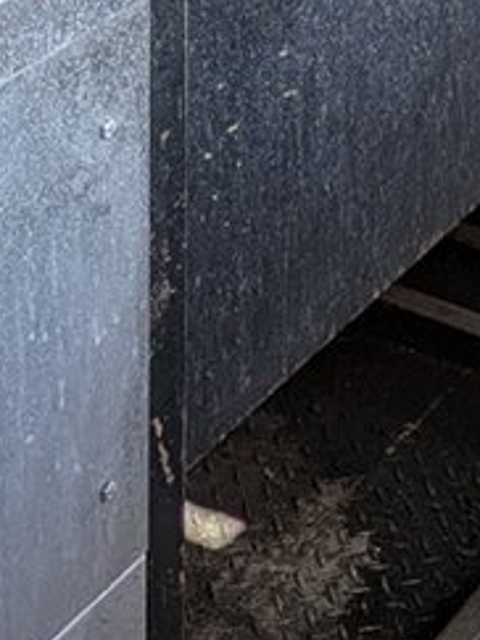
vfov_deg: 15.0
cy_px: -446
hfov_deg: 12.6
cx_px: 285
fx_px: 2165
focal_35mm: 117
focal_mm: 5.43
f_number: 1.89
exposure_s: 1/287
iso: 43
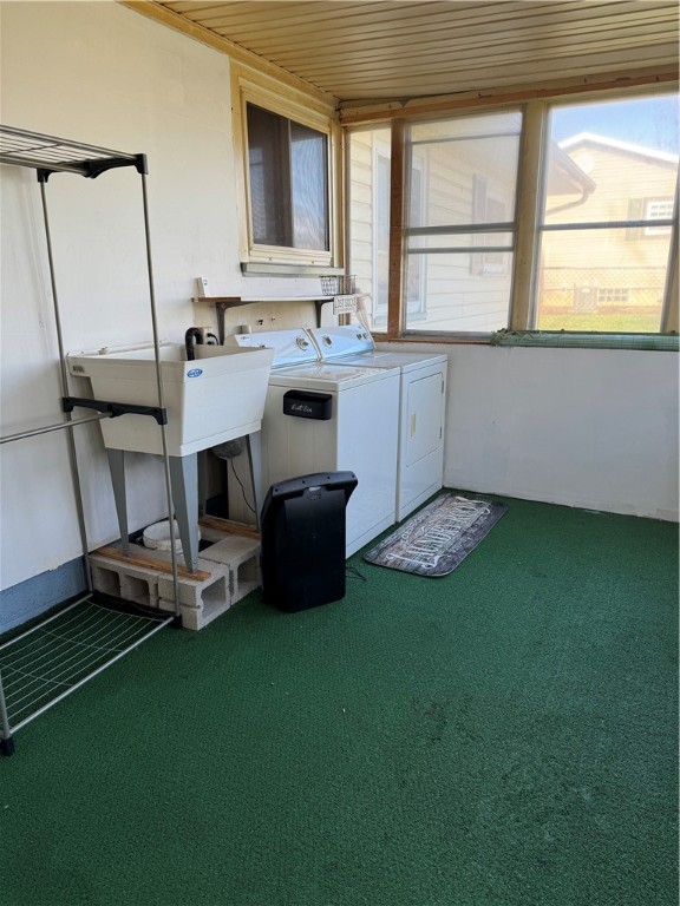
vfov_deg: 71.6
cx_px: 340
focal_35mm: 24
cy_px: 453
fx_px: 629
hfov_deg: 56.8
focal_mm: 6.76
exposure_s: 1/160
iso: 64
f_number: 1.78
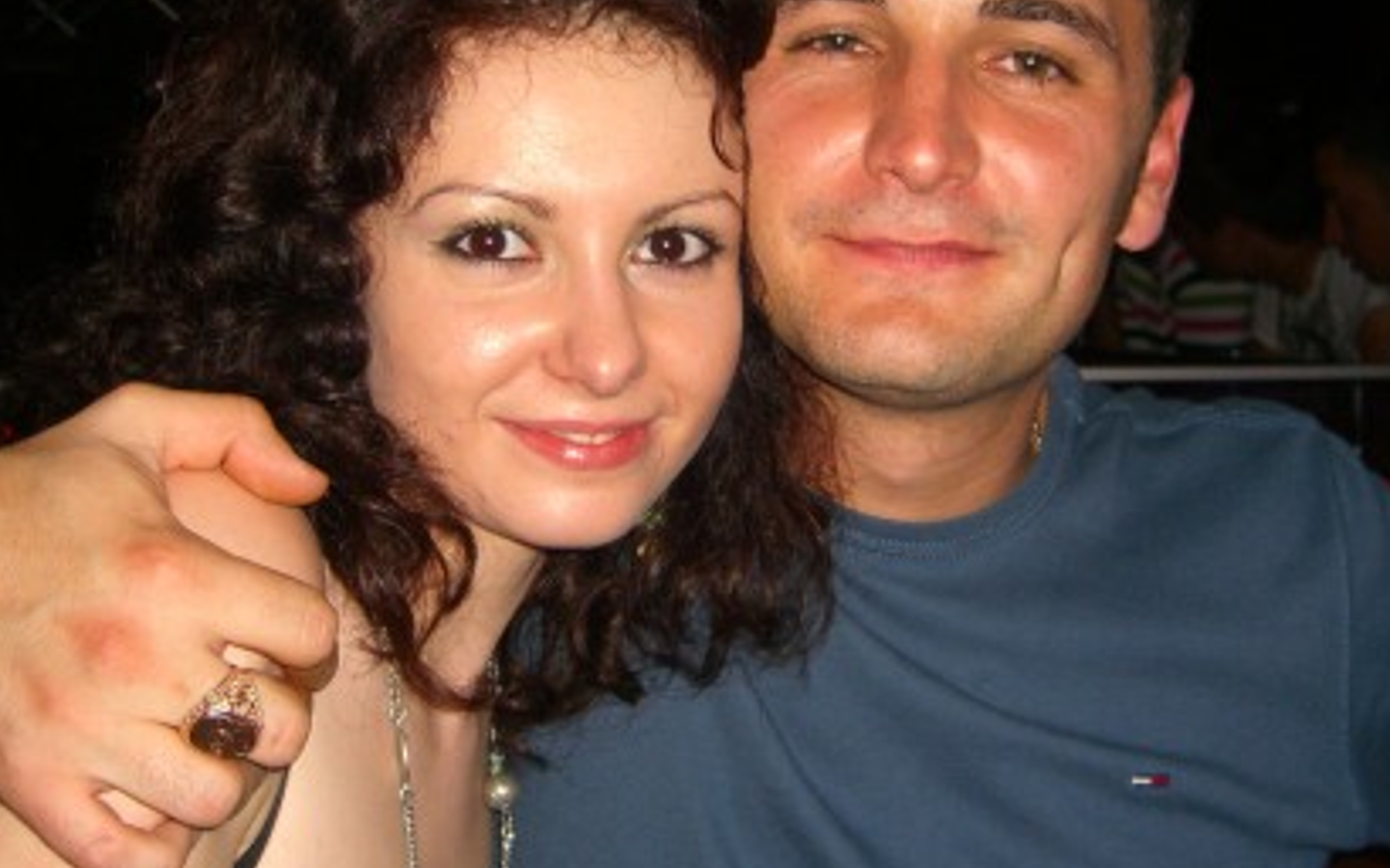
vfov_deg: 21.9
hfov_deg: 34.6
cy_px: 298
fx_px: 2234
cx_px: 685
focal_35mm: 59
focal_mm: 7.9
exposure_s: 1/60
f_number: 2.8
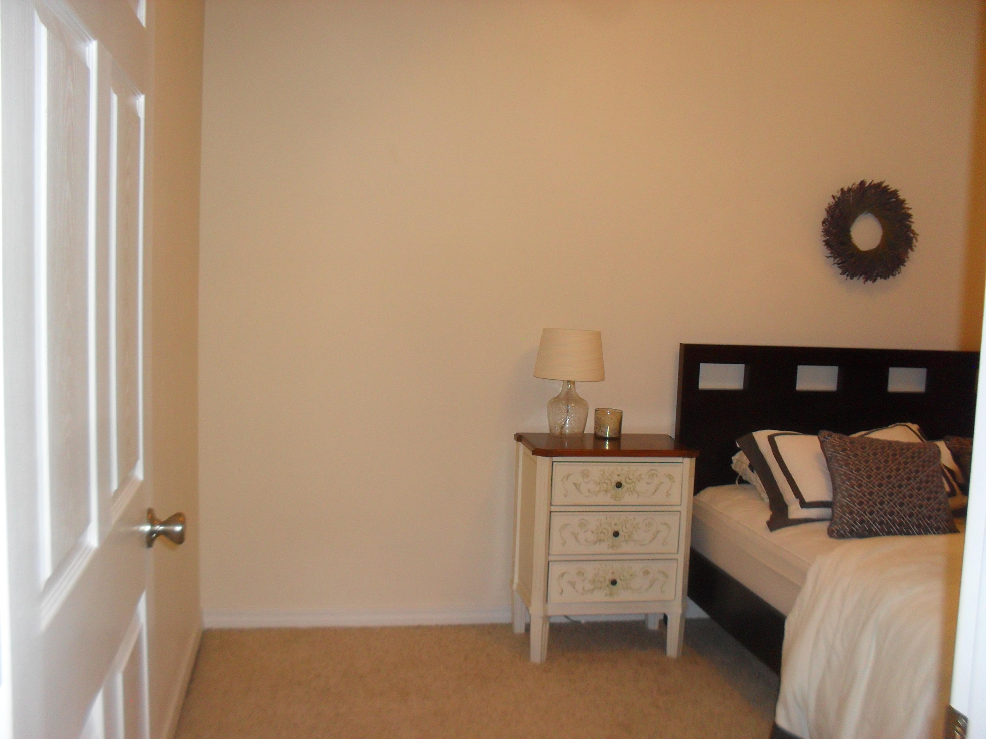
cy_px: 370
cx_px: 493
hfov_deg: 52.6
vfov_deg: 40.7
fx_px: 997
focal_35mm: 35
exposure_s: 1/45
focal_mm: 6.3
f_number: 3.2
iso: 200
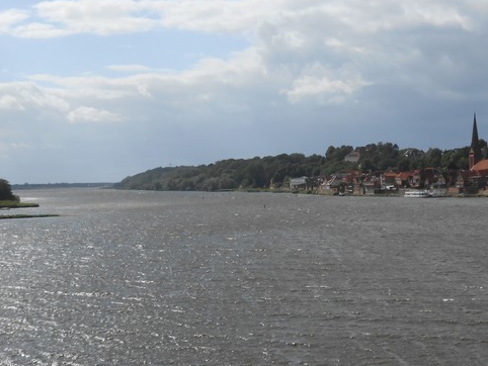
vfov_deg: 20.2
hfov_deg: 26.1
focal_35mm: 73
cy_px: 179
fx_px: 1030
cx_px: 403
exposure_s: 1/1250
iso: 80
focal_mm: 7.8
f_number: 4.5
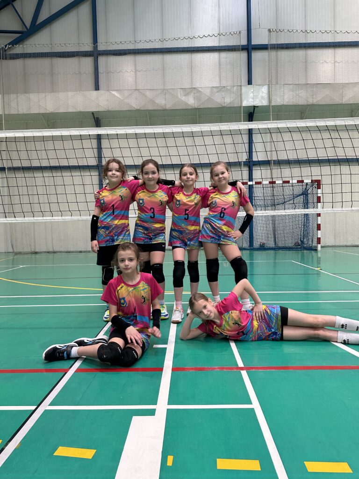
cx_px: 180
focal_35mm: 24
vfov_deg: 71.6
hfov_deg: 56.8
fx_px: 332
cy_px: 240
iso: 200
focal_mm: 6.86
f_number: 1.78
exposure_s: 1/100
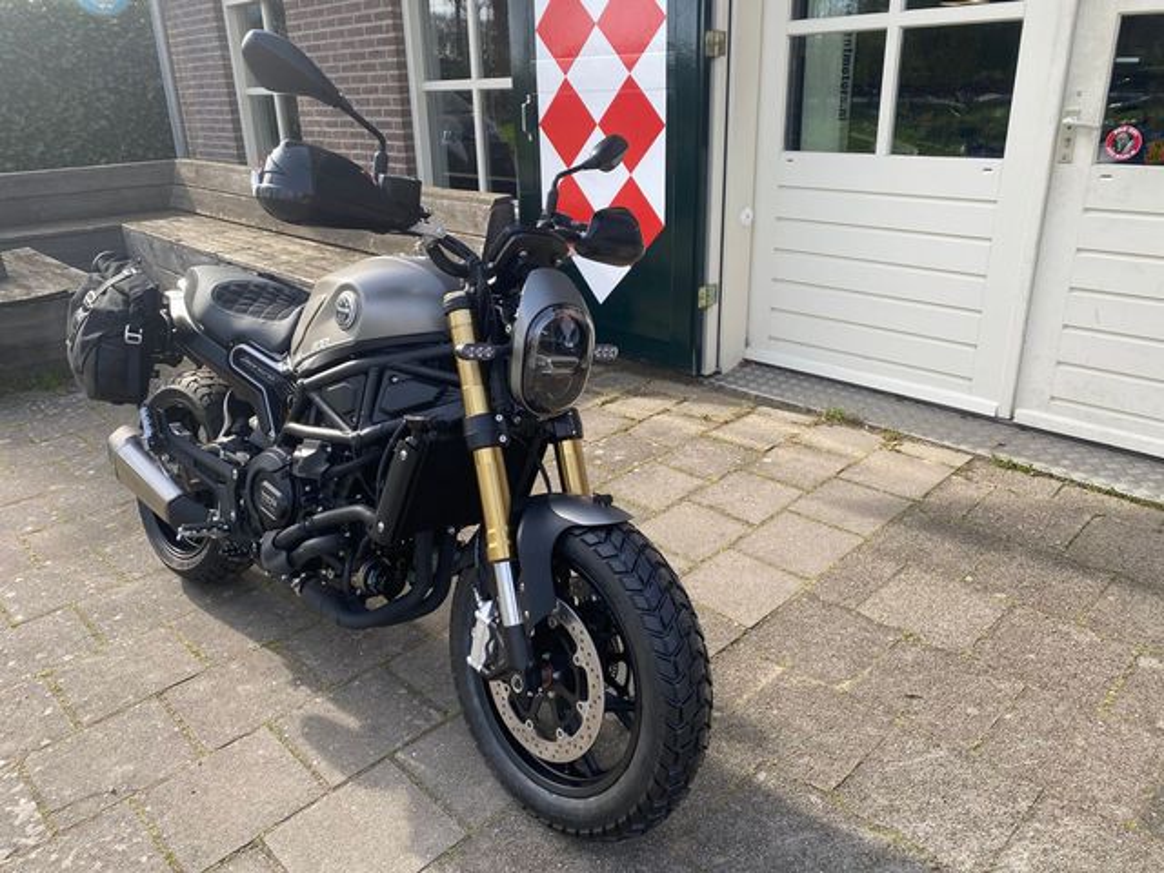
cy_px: 436
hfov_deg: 67.3
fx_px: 874
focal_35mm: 26
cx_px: 582
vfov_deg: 53.1
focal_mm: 4.25
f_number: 1.8
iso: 32
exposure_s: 1/549
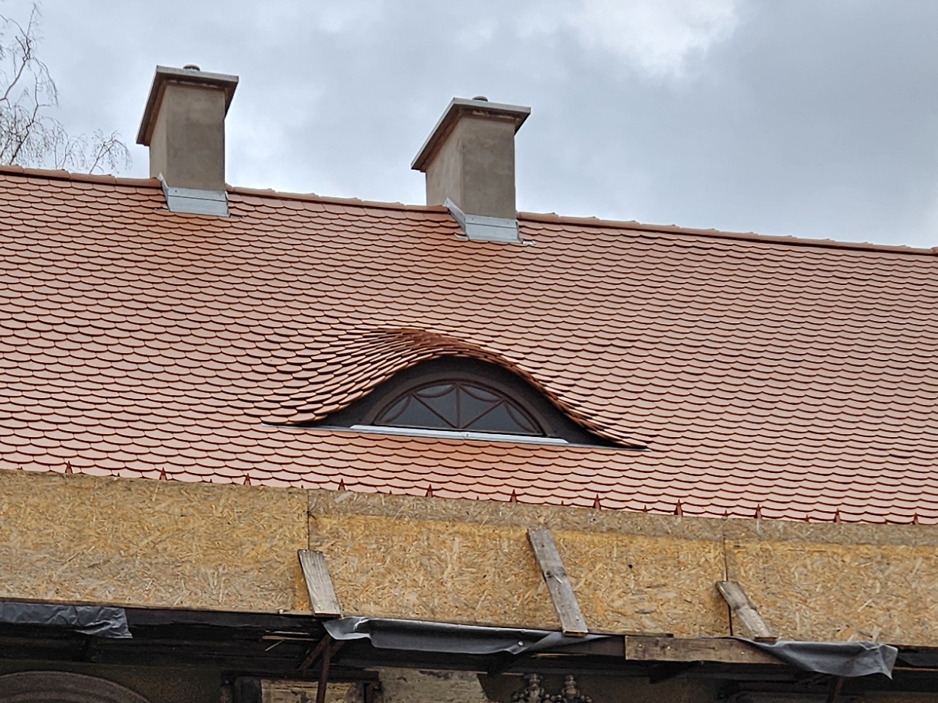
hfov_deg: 26.0
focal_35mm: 75
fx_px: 2032
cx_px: 411
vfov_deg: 18.7
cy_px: 816
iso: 32
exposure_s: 1/598
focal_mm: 5.4
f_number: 1.8
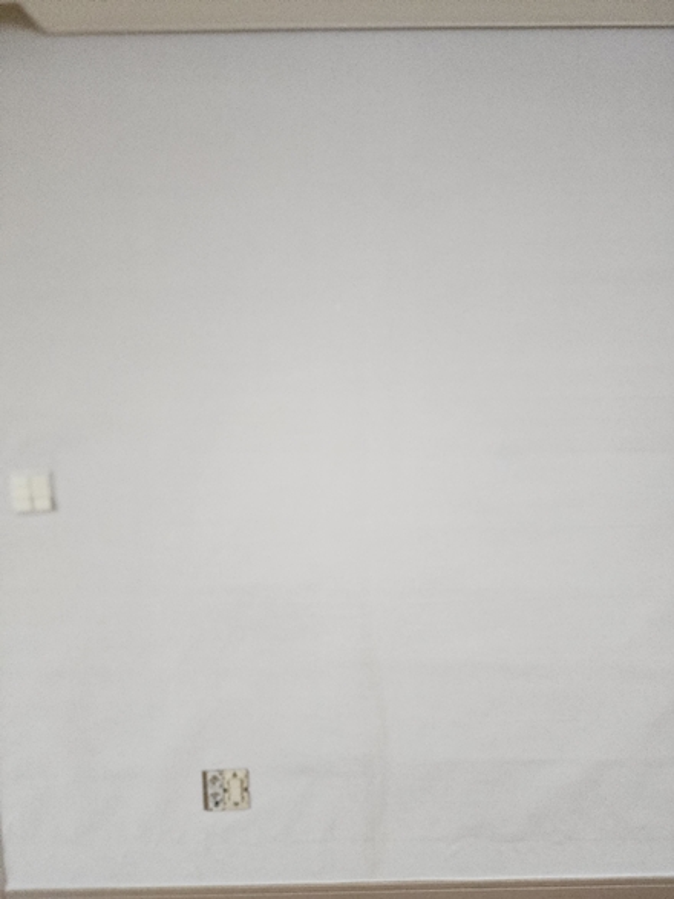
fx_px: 597
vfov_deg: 73.9
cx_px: 337
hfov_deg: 58.9
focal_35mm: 23
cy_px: 450
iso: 640
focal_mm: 6.4
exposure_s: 1/120
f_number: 1.8
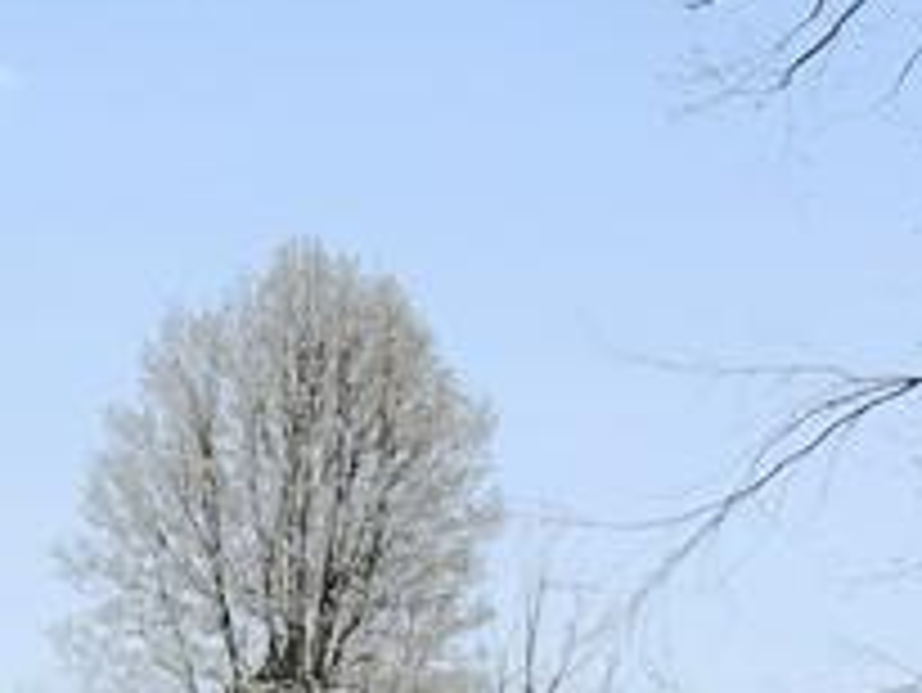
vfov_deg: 11.8
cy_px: 1060
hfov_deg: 16.3
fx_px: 3198
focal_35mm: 120
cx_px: 144
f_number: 2.8
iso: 210
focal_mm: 12.29
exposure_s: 1/1000
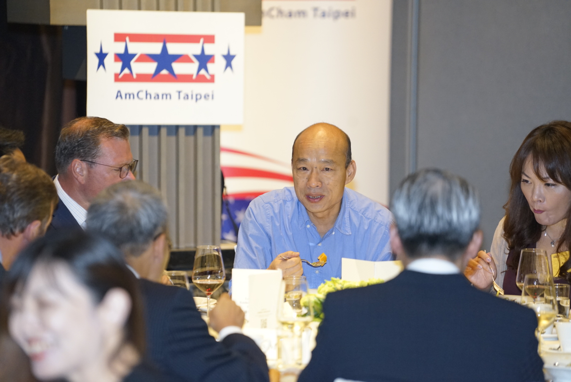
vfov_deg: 6.9
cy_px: 191
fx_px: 3174
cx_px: 286
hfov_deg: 10.3
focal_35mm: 200
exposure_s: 1/160
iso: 3200
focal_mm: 200
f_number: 4
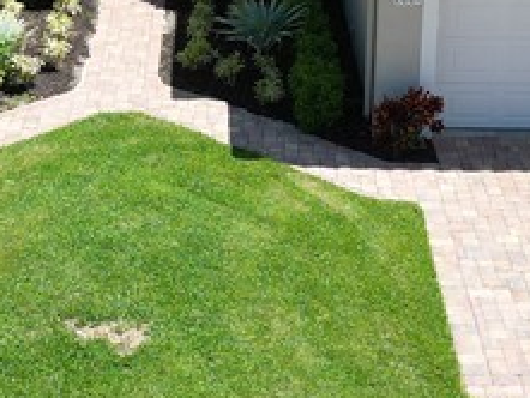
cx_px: 177
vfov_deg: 13.3
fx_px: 1700
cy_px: 67
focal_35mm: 111
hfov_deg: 17.7
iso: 100
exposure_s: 1/1600
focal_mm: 6.72
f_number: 1.7
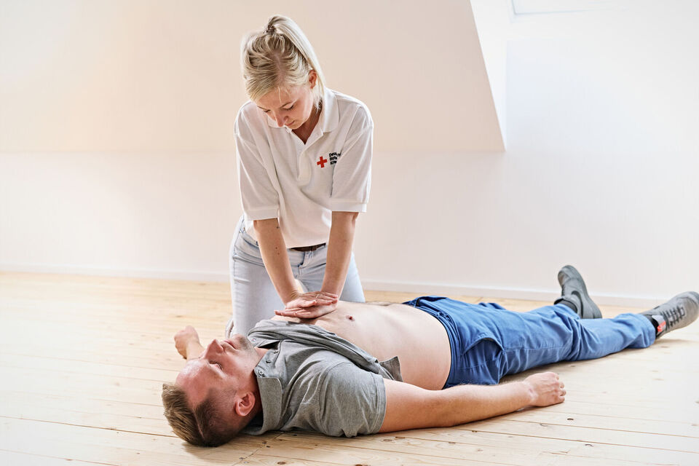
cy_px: 233
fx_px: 971
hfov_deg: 39.6
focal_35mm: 50
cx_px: 350
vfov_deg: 27.0
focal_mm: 50
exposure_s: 1/320
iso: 1250
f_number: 4
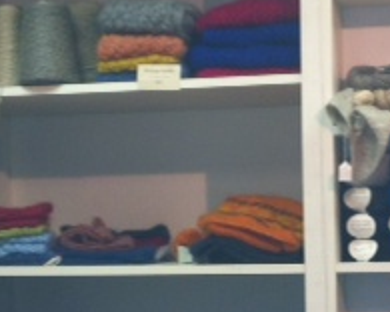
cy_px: 252
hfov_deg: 17.1
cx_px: 224
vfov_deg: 13.7
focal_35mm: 112
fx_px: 1293
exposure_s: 1/17
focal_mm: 3.85
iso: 80
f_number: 2.8
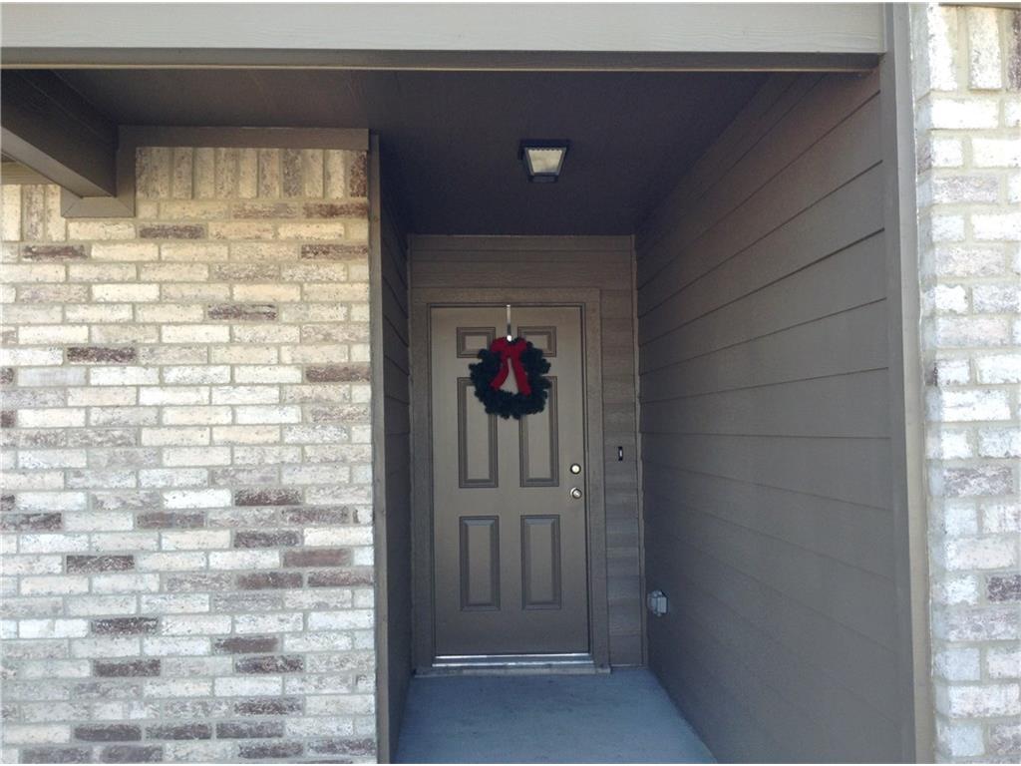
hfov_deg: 55.4
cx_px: 510
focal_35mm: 33
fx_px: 973
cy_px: 383
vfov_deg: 42.9
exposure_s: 1/127
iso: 25
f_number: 2.4
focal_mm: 3.3
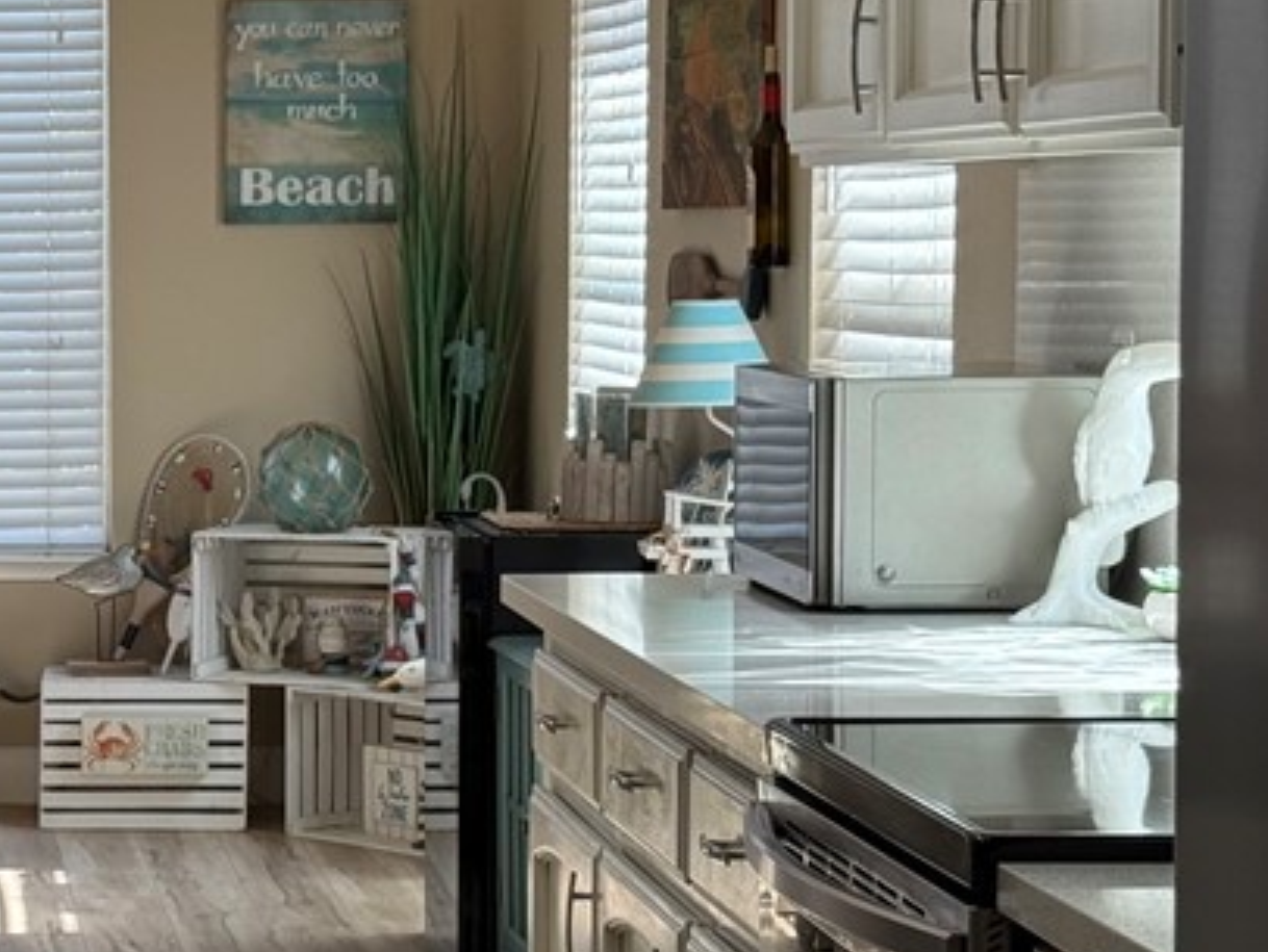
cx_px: -191
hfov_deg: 15.7
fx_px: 4435
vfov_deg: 12.3
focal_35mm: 121
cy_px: 493
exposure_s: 1/260
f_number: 1.78
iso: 64
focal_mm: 6.76
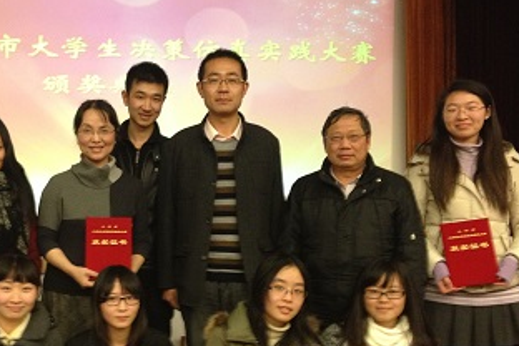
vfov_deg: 24.1
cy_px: 226
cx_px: 150
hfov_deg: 35.1
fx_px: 807
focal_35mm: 56
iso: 250
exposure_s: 1/20
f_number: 2.4
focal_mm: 4.28
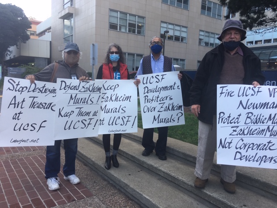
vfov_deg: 48.2
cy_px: 104
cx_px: 138
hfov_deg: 61.7
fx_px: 232
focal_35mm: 29
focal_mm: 4.15
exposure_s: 1/151
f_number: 2.2
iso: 25
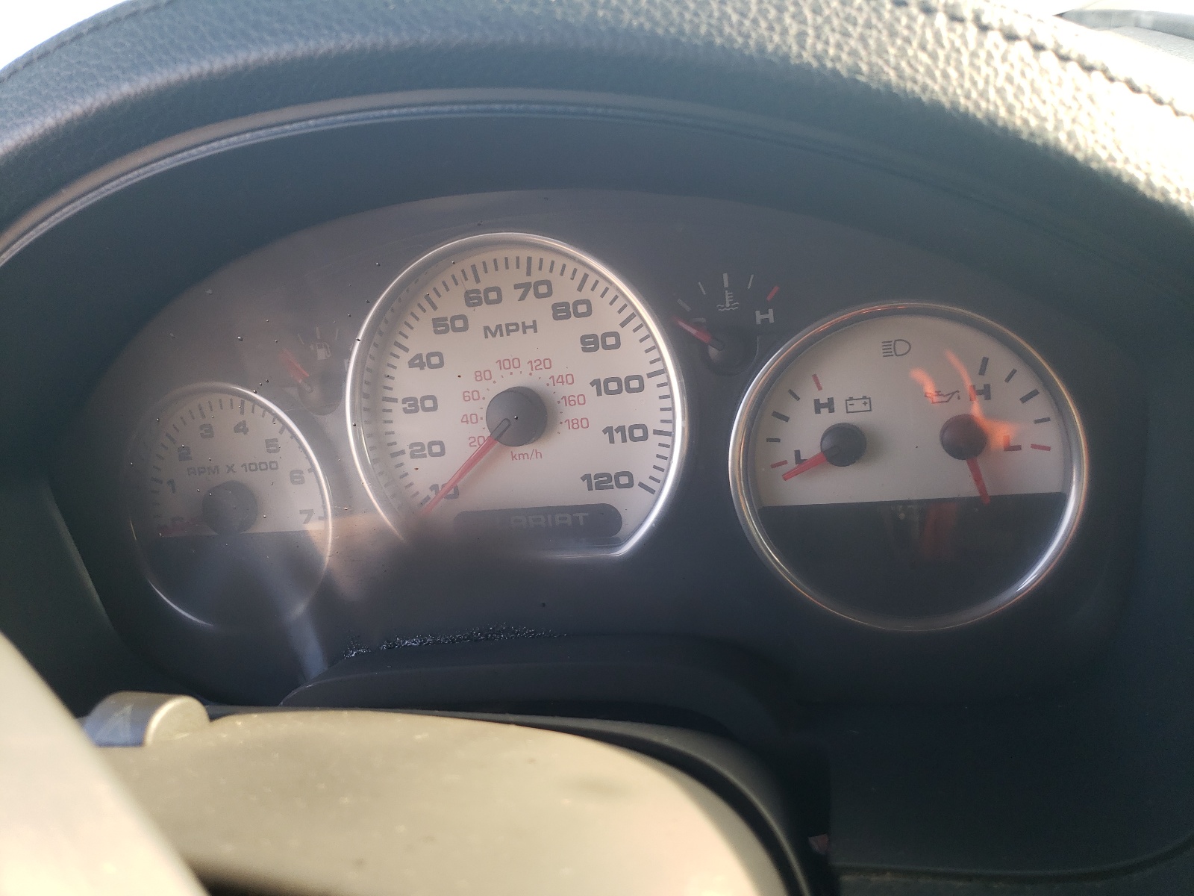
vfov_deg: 53.1
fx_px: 897
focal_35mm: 26
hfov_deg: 67.3
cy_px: 448
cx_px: 597
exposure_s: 1/60.2
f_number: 1.5
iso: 52
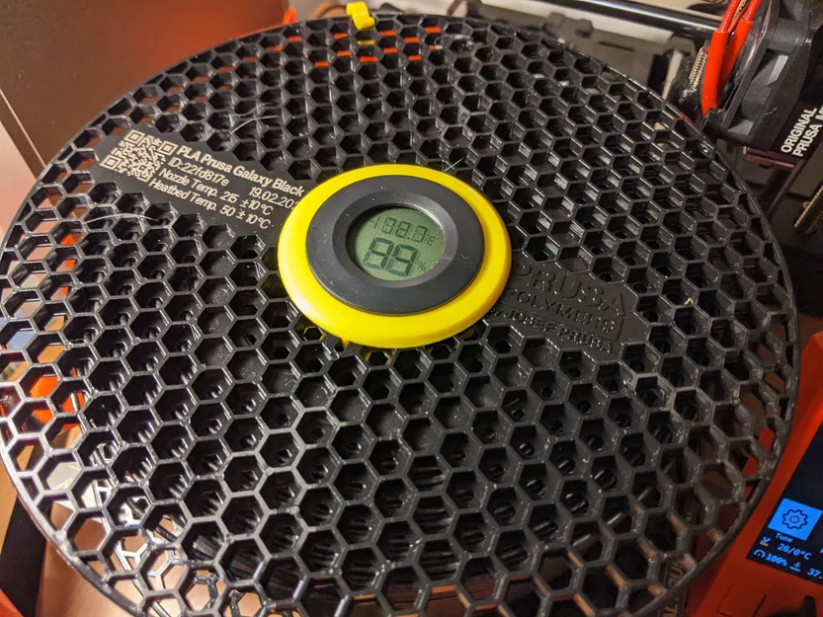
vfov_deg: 51.4
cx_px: 412
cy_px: 308
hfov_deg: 65.3
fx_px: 642
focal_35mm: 27
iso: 63
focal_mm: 4.44
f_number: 1.8
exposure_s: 1/40
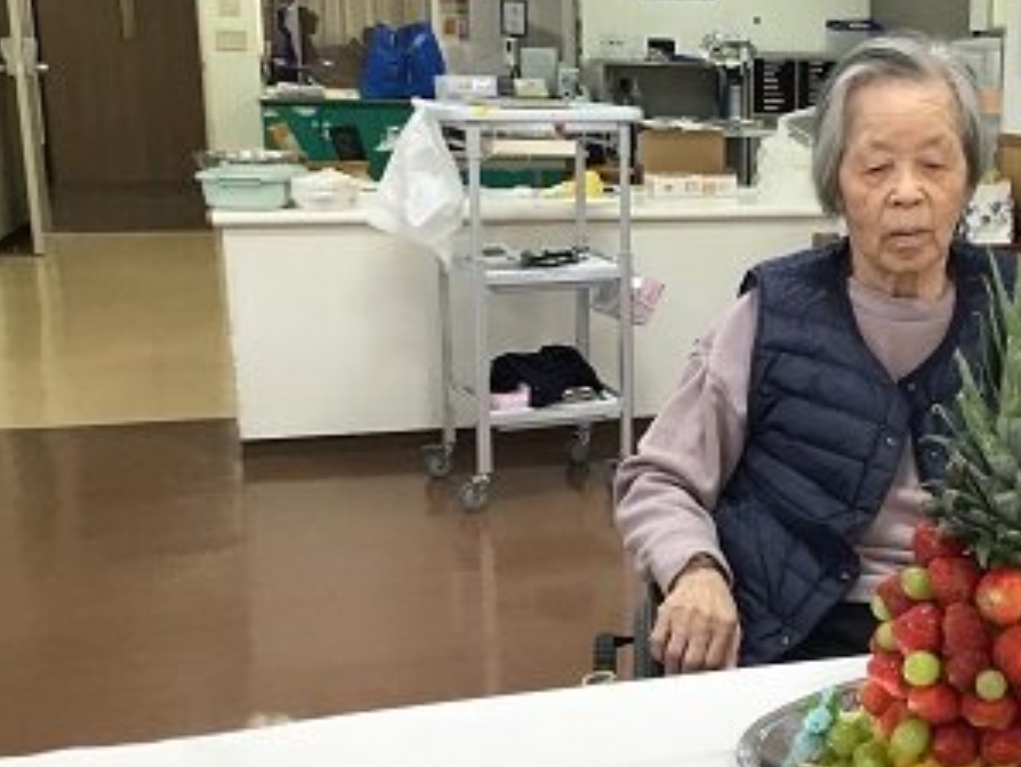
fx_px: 1535
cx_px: 843
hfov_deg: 35.4
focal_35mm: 52
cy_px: 430
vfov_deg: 28.0
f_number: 2.4
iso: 32
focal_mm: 3.3
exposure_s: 1/30
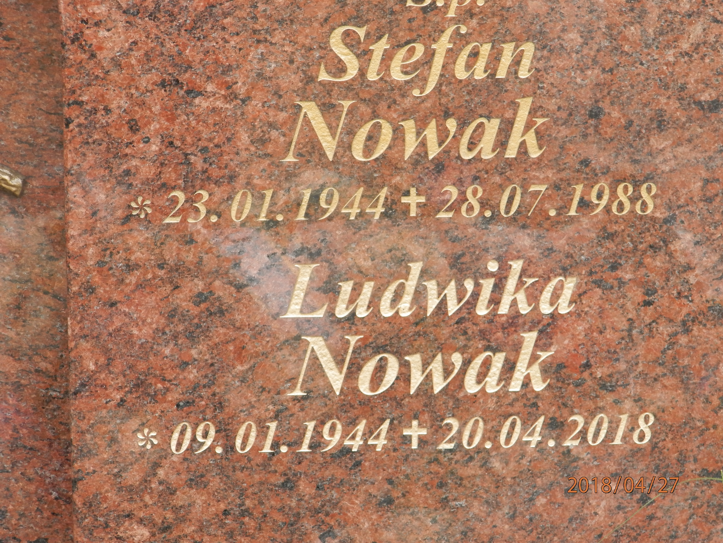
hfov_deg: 11.0
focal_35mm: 180
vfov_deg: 8.2
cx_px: 362
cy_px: 272
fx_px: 3760
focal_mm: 32.1
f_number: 5.1
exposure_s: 1/50
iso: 100
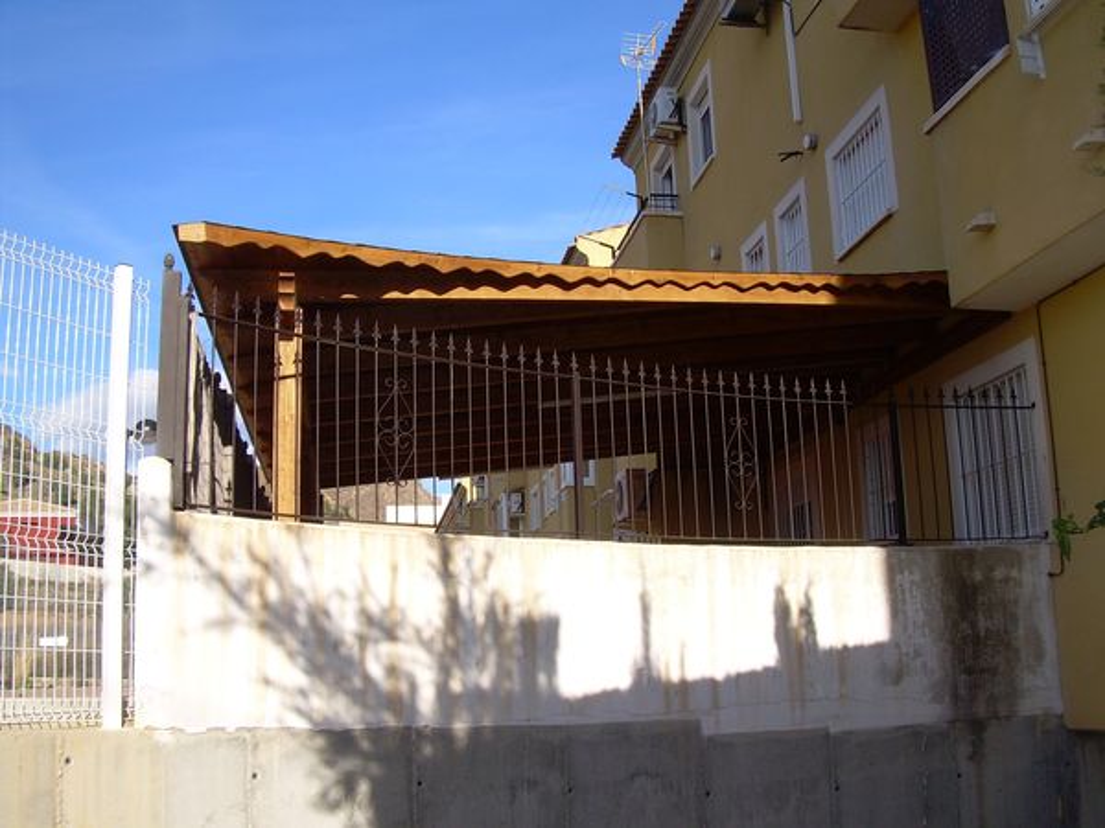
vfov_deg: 37.7
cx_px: 552
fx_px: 1213
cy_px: 414
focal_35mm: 38
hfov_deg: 49.0
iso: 50
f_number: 4.6
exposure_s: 1/420
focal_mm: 6.3
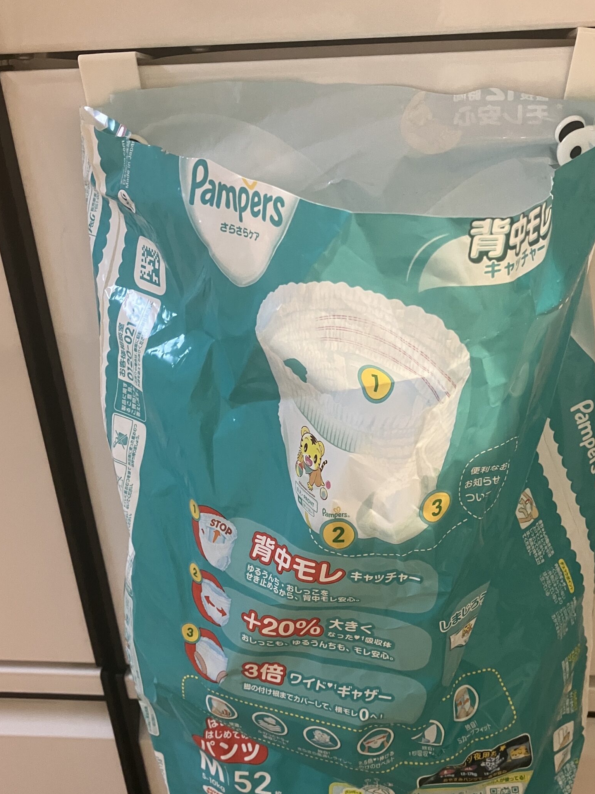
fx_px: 802
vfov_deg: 52.5
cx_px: 346
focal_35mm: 35
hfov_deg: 40.6
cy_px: 452
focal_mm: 3.99
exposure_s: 1/33
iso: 320
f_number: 1.8
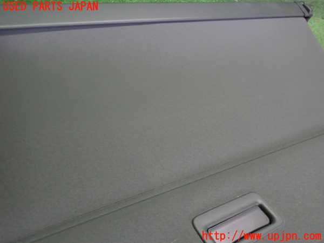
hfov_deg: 60.0
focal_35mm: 30
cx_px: 162
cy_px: 122
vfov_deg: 46.8
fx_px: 281
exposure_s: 1/30
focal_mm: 5.4
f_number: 2.3
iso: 640
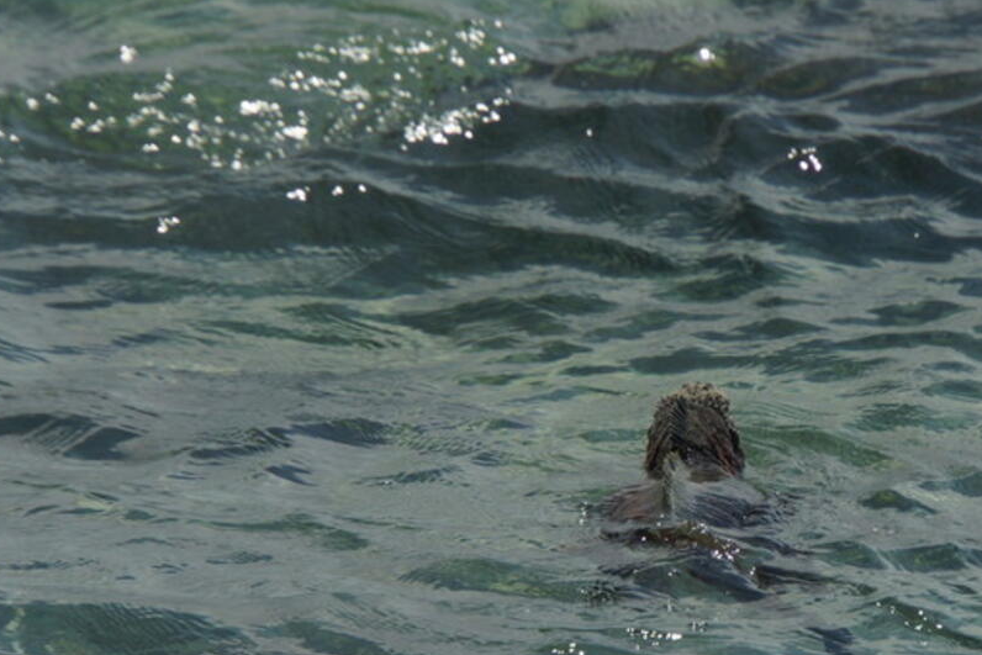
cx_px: 776
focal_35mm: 603
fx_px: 16450
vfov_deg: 2.3
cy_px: 457
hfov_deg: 3.4
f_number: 6.3
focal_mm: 200
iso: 100
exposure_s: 1/320
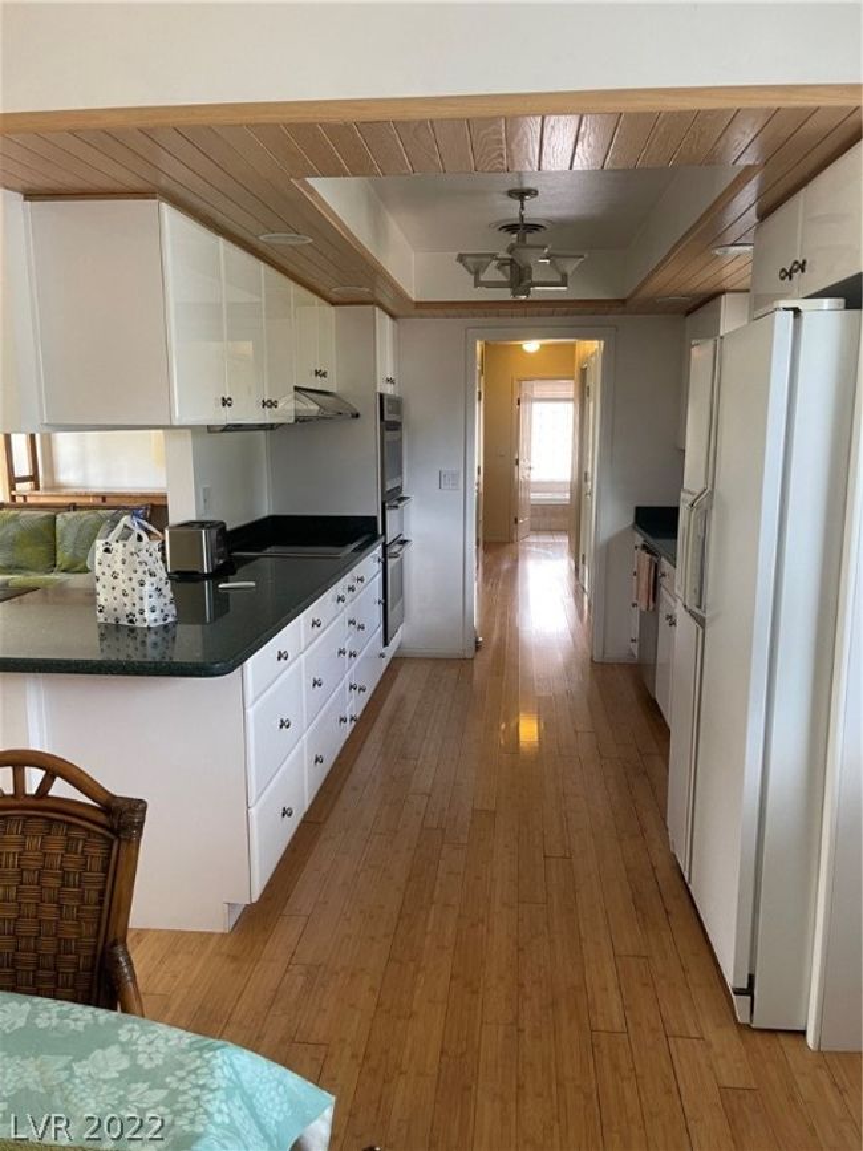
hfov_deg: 53.1
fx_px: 864
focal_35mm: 26
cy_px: 576
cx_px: 432
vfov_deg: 67.3
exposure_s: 1/65
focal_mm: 5.1
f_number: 1.6
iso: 125
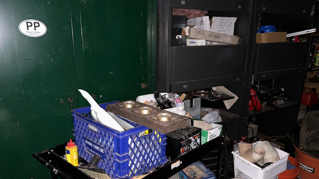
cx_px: 159
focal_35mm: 29
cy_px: 114
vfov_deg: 39.8
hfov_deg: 66.1
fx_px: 245
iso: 200
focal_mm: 5.7
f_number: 1.5
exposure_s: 1/4
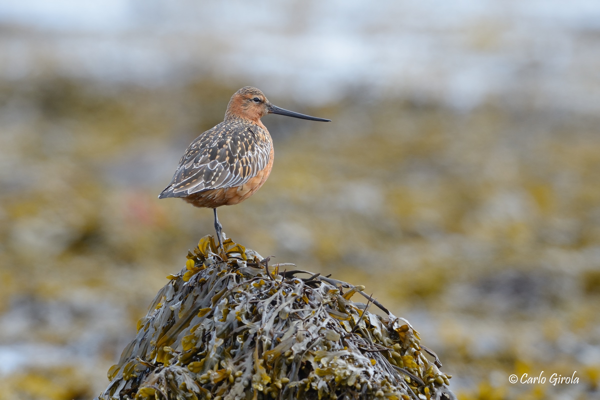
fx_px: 14166
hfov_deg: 2.4
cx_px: 300
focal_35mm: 850
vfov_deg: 1.6
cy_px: 200
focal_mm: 850
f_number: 7.1
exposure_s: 1/1250
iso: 1600
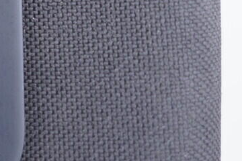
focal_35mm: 144
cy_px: -139
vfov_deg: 9.1
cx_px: -102
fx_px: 968
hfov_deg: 13.6
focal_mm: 24
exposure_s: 1/40
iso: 400
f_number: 2.8
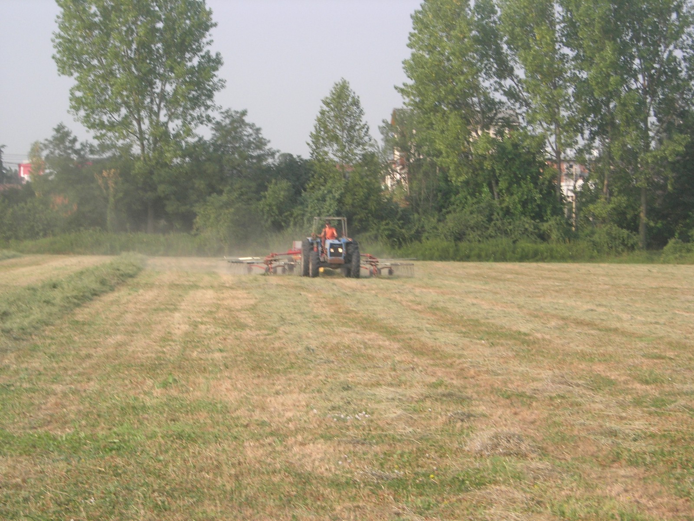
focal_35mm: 113
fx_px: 2265
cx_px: 347
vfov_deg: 13.1
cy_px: 260
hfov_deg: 17.4
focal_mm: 23.4
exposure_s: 1/142
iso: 78
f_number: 8.2
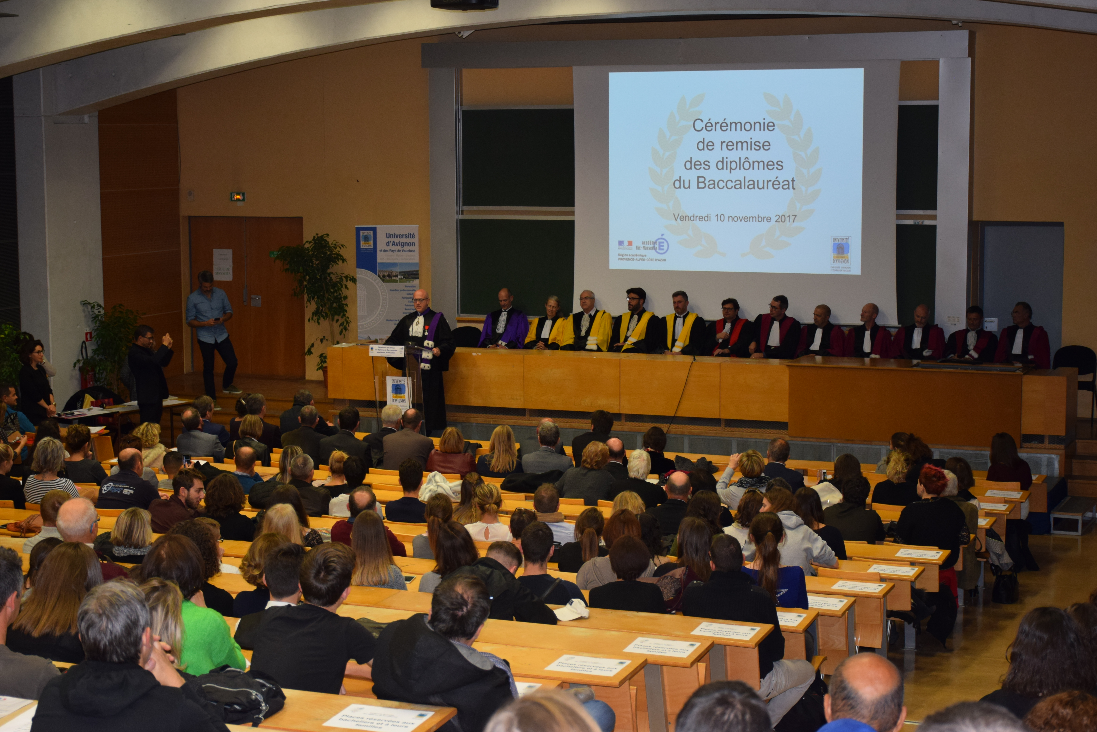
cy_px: 366
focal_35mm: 63
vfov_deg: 21.6
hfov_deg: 31.9
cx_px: 548
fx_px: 1920
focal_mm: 42
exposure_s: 1/100
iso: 800
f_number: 5
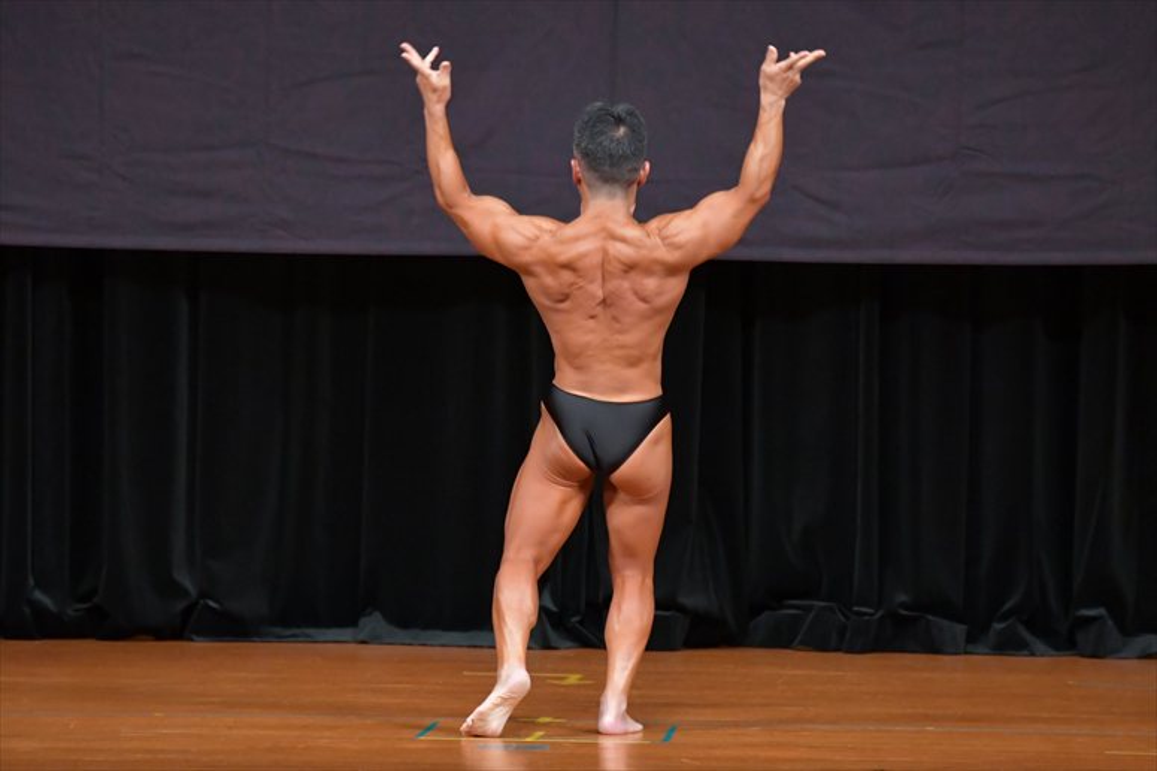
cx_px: 578
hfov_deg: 7.2
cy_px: 386
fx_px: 9155
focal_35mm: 285
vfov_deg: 4.8
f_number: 5.6
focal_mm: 190
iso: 5000
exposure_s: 1/400
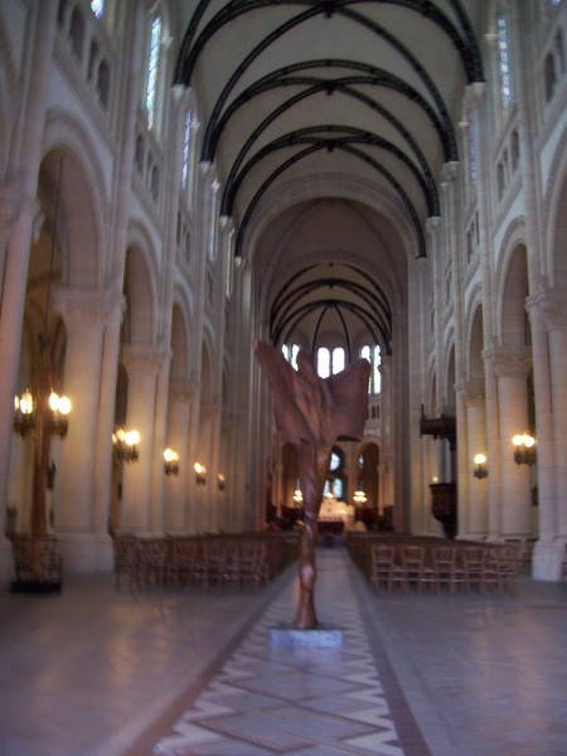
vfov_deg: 54.0
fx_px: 743
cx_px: 284
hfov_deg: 41.8
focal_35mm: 34
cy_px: 378
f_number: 2.7
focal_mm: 5.6
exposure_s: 1/8
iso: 160
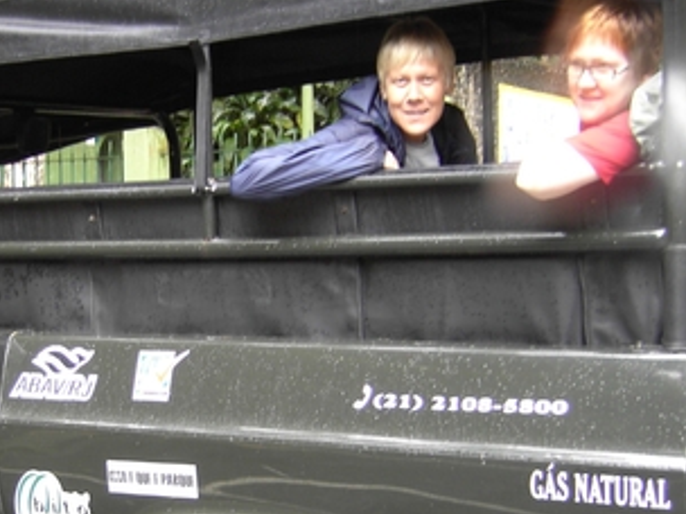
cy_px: 338
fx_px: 1367
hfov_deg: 27.9
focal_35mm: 69
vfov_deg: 21.2
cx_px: 194
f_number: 2.8
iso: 80
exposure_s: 1/20
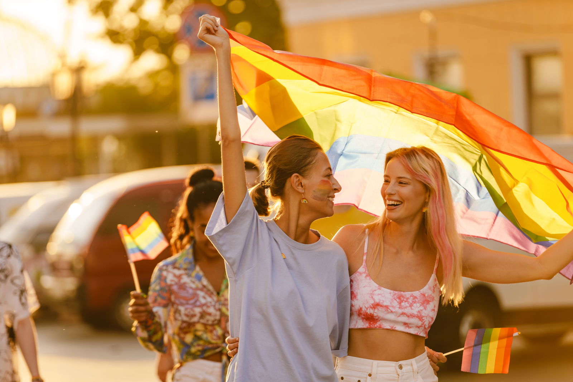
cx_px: 286
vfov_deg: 8.2
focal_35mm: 168
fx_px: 2674
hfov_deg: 12.2
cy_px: 191
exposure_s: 1/400
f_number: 3.5
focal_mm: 168
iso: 200
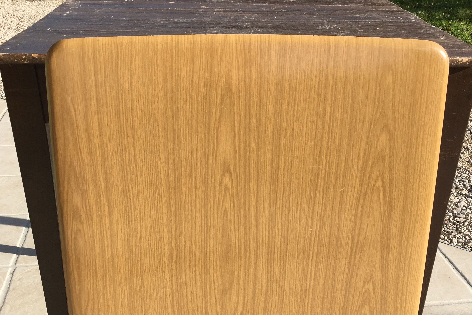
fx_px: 537
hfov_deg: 47.4
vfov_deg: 32.3
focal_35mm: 41
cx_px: 232
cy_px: 212
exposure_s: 1/1479
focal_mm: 4.15
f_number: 2.2
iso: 25
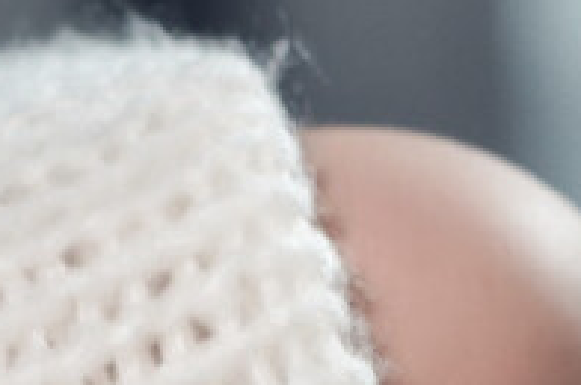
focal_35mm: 337
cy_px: 869
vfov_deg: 4.0
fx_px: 5430
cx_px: 697
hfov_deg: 6.1
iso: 800
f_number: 2
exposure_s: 1/160
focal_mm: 55
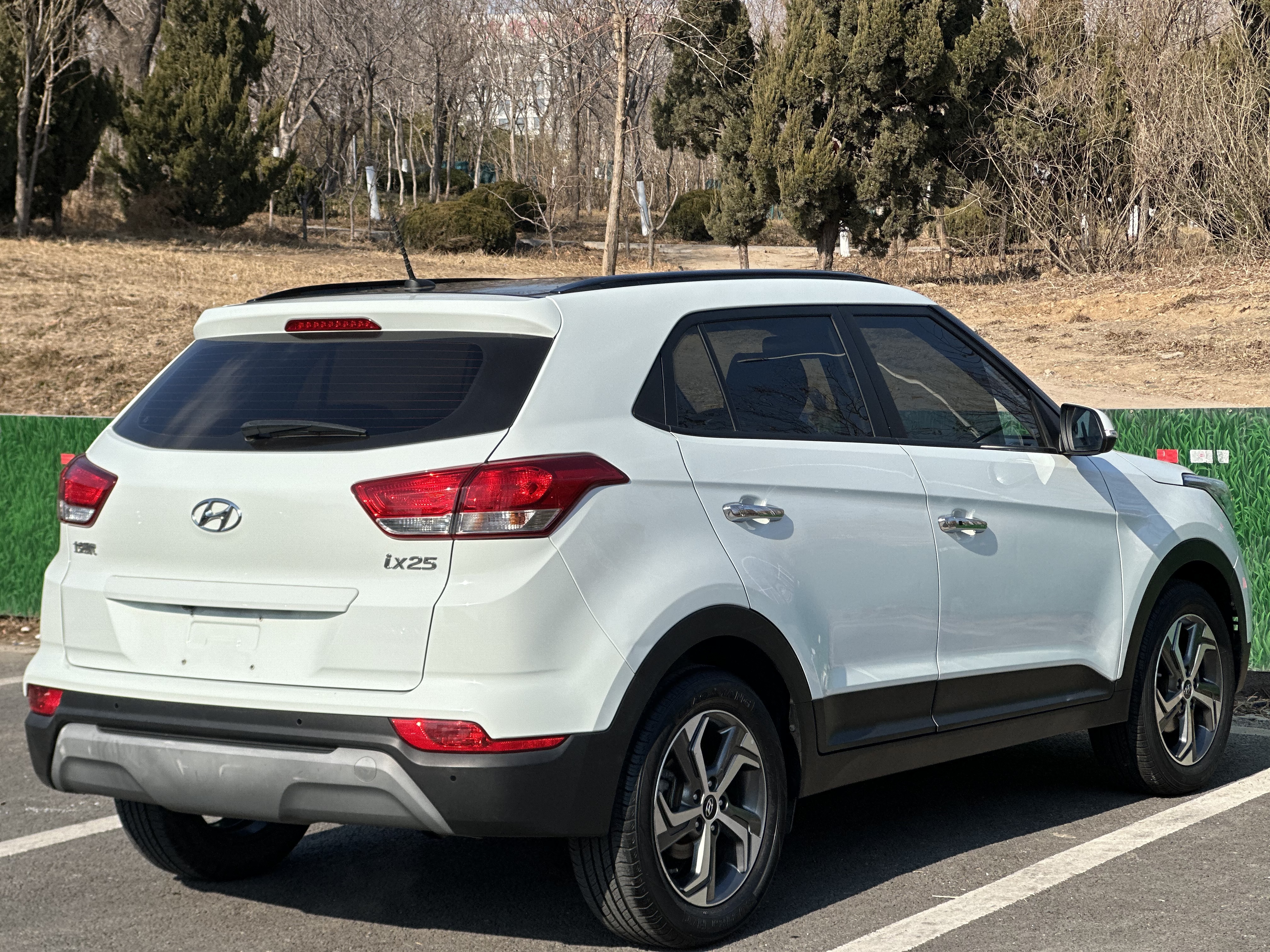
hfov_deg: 25.3
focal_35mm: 77
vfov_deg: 19.1
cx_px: 635
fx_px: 2825
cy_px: 476
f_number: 2.8
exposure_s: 1/1233
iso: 32
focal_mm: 9
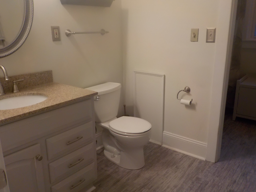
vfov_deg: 46.8
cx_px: 128
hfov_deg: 60.0
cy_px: 96
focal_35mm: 30
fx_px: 222
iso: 200
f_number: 3.3
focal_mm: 4.1
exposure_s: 1/30
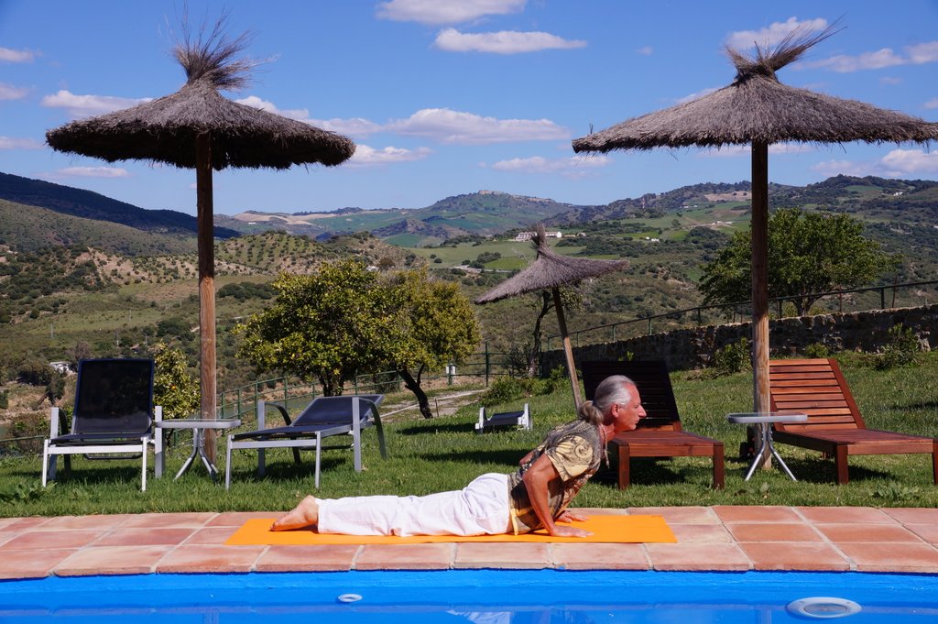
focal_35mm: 52
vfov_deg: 25.9
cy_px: 312
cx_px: 469
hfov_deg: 38.2
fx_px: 1354
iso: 100
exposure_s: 1/250
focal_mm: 35
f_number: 13
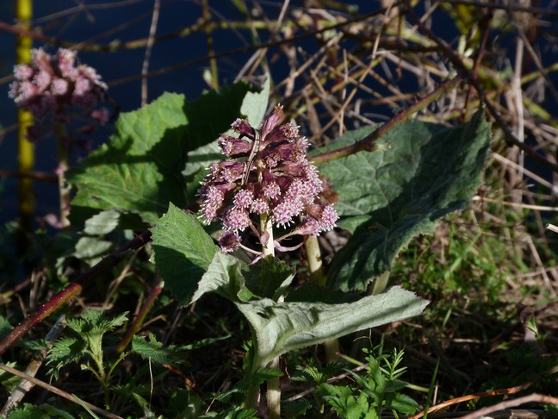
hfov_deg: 10.5
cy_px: 210
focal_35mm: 188
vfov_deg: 7.9
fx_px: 3031
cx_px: 279
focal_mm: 33.9
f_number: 5.6
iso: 80
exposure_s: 1/250
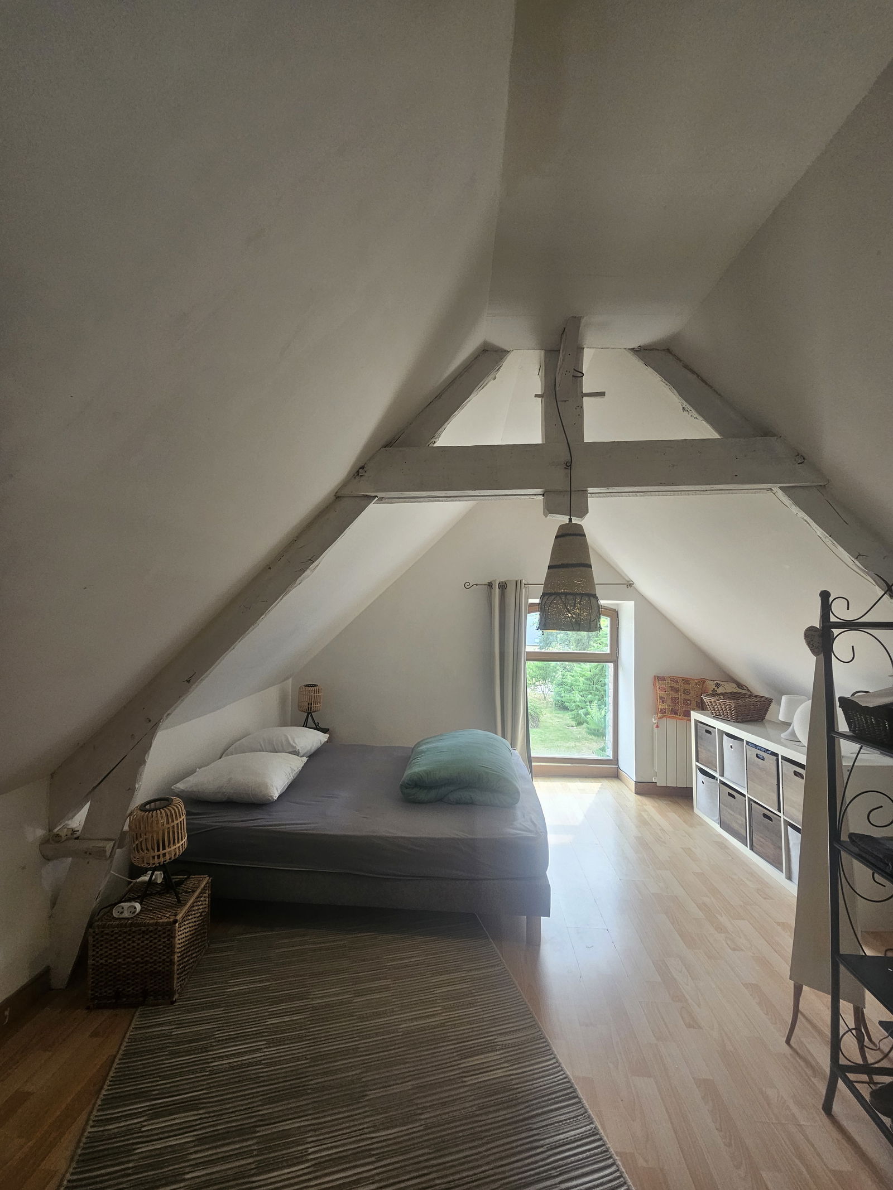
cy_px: 595
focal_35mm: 13
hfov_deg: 89.9
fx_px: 447
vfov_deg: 106.2
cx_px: 446
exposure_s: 1/70.8
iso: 125
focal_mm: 2.2
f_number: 2.2
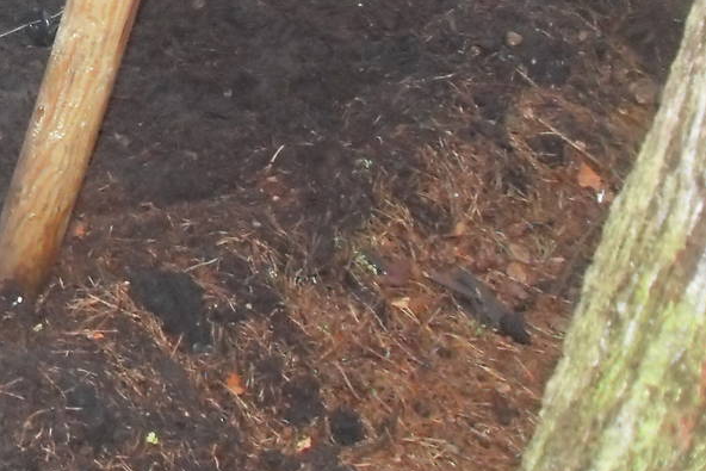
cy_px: -222
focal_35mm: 104
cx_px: -211
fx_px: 2040
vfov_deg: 12.6
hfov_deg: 18.3
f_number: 2.8
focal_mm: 6.3
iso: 320
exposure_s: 1/45
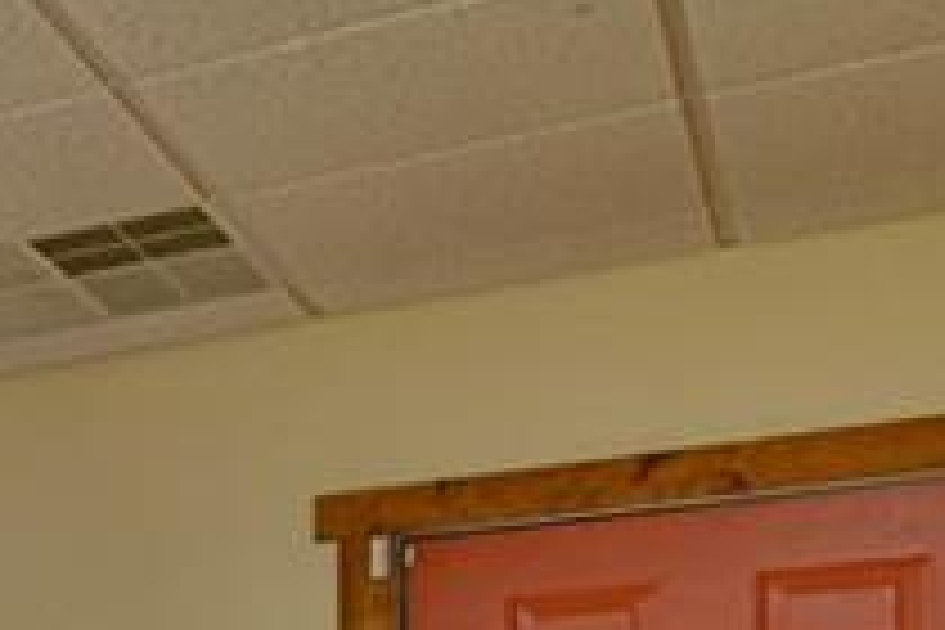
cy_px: 988
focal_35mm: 78
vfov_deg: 15.8
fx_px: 2047
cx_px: -1116
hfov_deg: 16.6
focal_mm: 16
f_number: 8
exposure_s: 1/250
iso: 1600
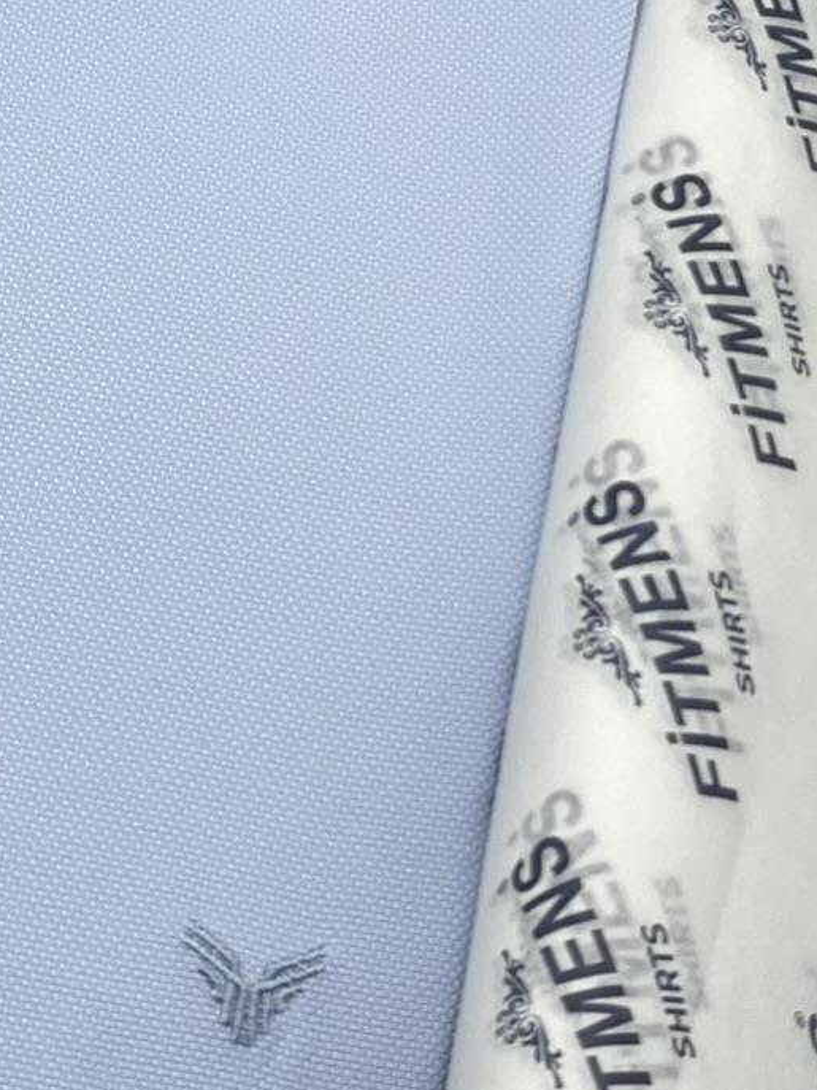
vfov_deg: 12.4
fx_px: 4879
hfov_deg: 9.4
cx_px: -221
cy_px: -257
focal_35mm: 155
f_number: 2
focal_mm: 6
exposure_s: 1/122
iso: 25
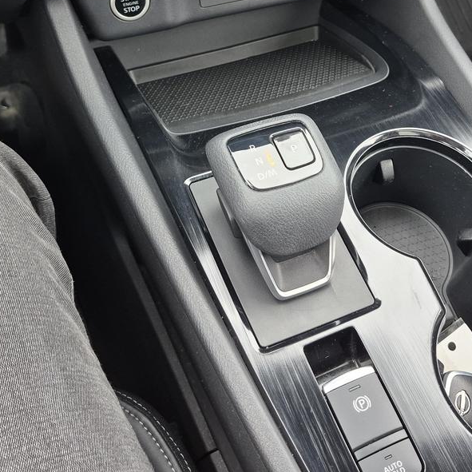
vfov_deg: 36.9
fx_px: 679
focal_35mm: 44
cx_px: 273
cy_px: 90
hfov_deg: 38.2
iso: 160
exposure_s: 1/120
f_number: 1.8
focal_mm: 5.4
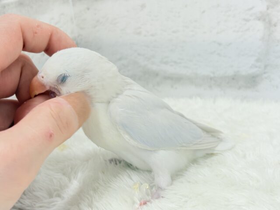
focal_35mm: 52
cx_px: 140
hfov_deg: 36.8
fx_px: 421
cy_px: 105
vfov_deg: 28.0
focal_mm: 5.96
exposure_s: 1/50
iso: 50
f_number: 1.6
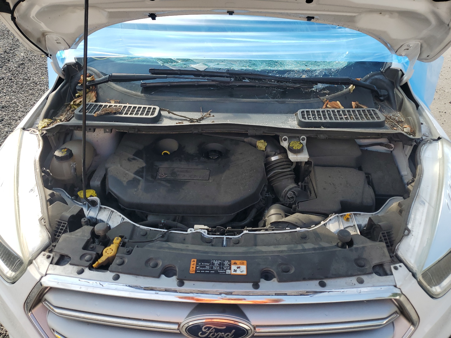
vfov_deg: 53.1
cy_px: 169
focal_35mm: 26
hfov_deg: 67.3
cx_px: 226
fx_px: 339
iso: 50
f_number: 1.5
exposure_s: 1/1000
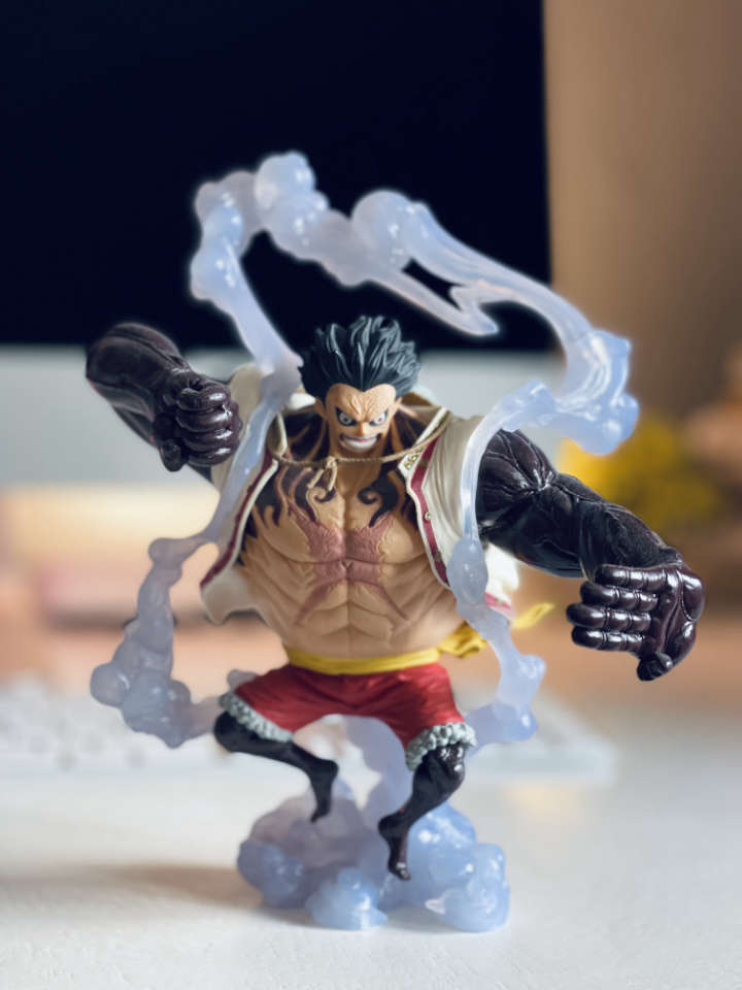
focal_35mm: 64
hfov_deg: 22.9
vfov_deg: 30.3
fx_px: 1829
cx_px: 371
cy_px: 495
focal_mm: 7.5
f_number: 2.2
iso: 160
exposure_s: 1/40
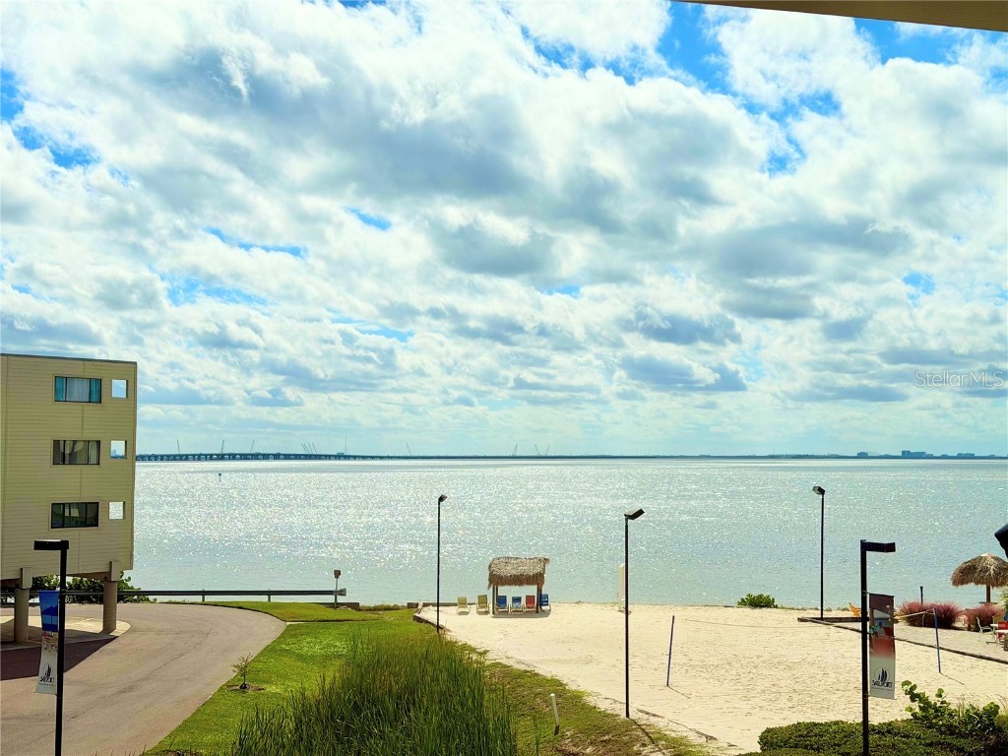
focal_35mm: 48
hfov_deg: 39.7
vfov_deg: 30.3
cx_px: 504
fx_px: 1398
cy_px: 378
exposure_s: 1/20408
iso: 64
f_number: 1.78
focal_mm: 6.76
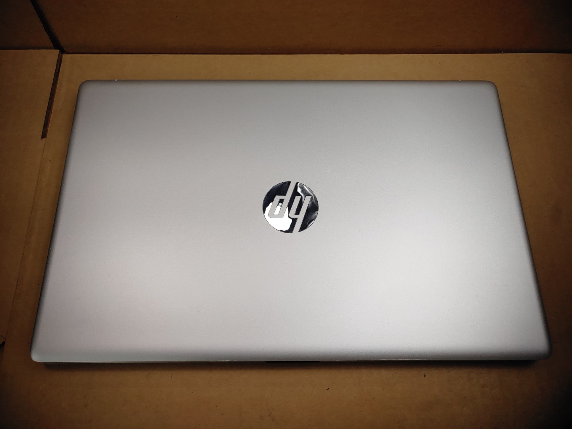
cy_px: 214
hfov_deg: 67.3
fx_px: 430
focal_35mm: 26
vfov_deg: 53.1
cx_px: 286
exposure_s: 1/415
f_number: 1.8
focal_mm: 4.36
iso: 50
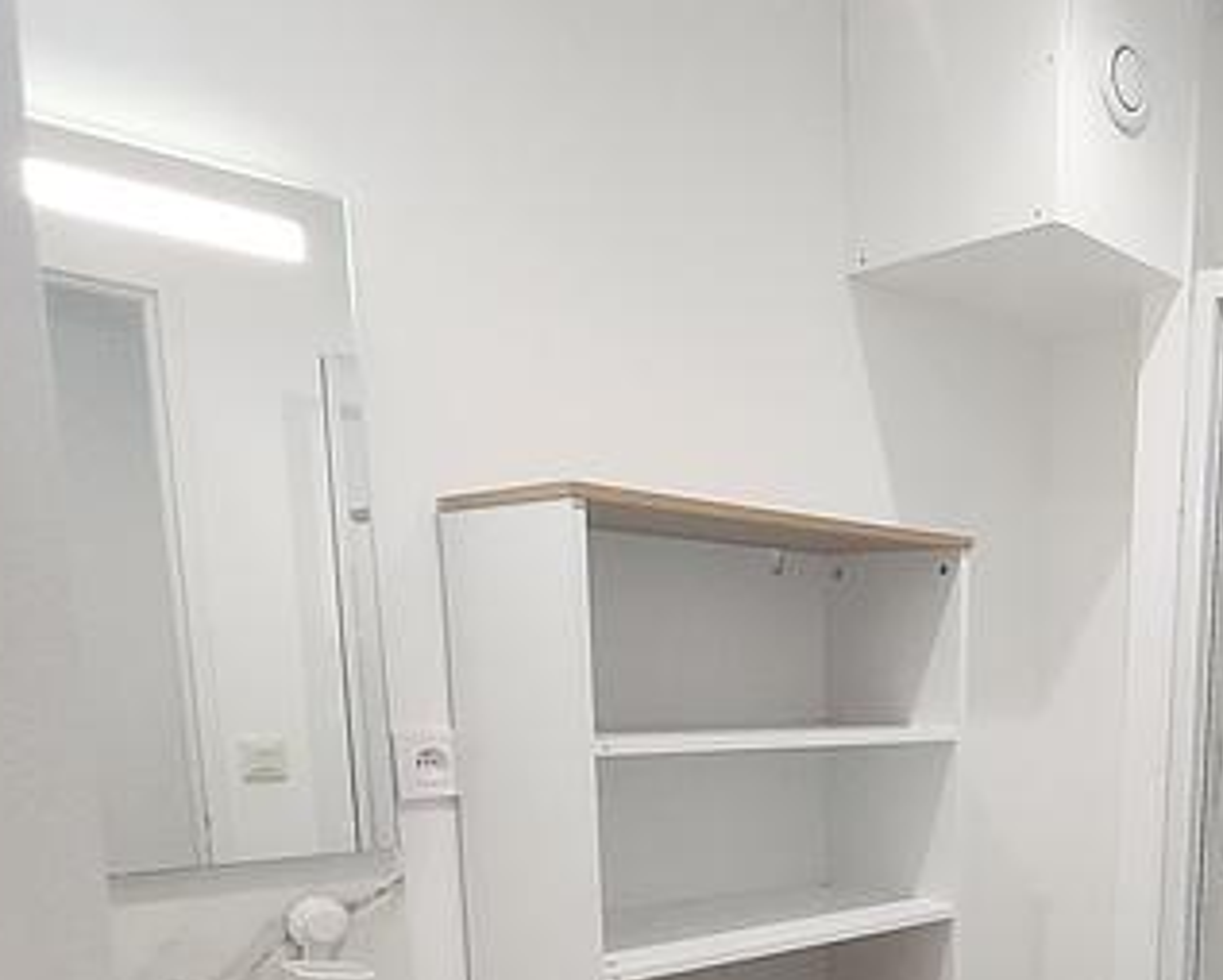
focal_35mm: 32
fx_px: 1159
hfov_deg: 50.9
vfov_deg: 42.1
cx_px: 1038
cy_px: 884
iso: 100
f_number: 2.2
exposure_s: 1/50
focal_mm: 1.74
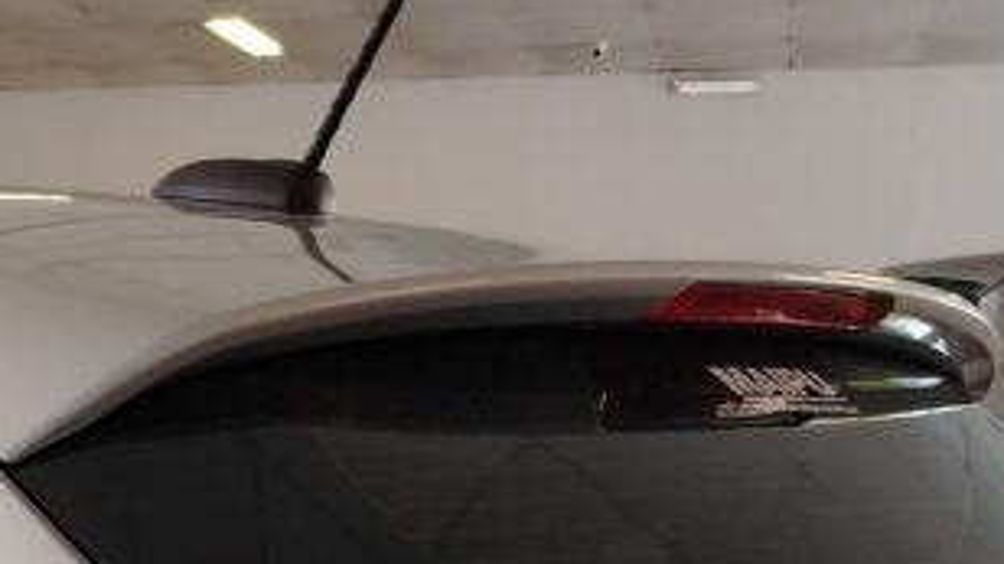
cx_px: -3
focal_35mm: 87
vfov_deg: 12.1
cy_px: 1170
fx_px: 2315
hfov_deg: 23.4
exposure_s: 1/100
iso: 300
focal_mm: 5.25
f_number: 1.75
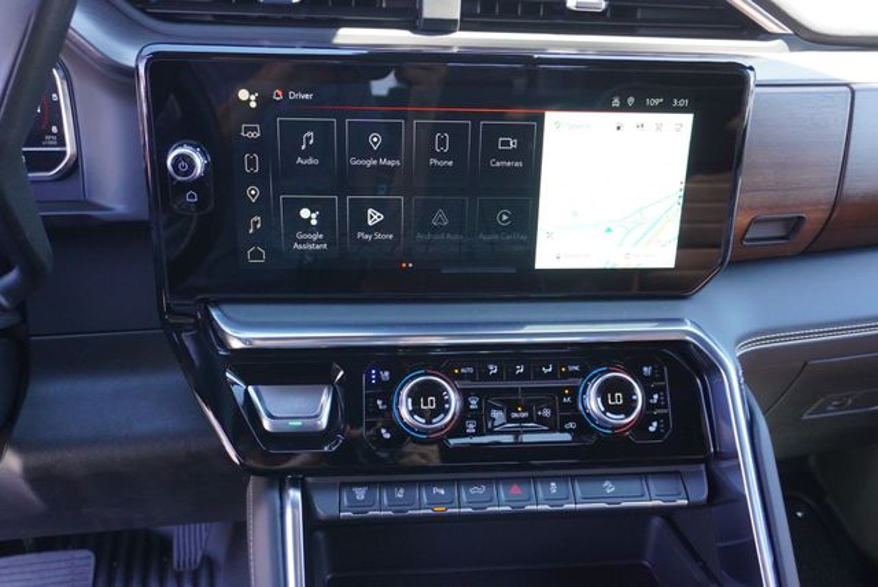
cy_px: 294
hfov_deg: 61.9
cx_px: 439
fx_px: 732
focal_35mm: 30
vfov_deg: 43.7
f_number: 4
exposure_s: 1/320
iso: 1600
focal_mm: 20
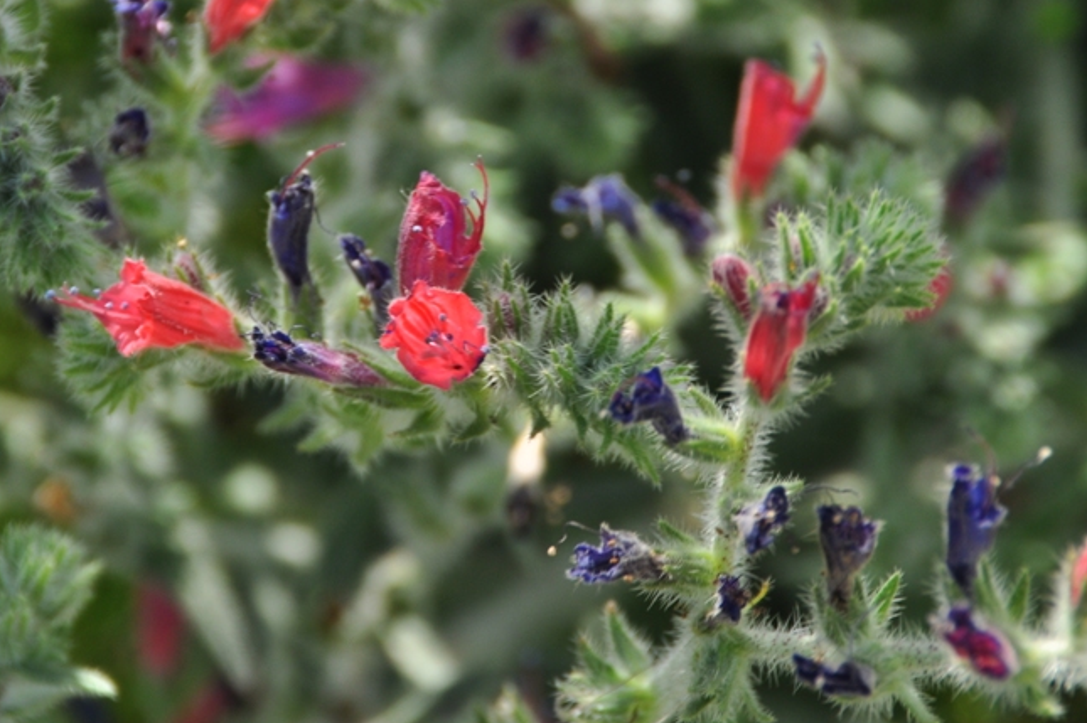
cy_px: 226
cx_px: 495
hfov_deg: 7.7
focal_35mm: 268
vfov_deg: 5.1
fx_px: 8086
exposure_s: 1/250
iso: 200
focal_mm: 112
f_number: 10
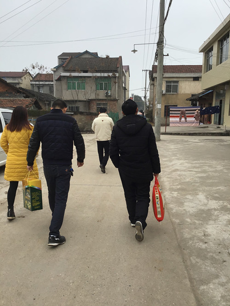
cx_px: 115
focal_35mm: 31
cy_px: 153
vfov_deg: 58.3
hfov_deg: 45.5
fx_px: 274
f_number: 2.4
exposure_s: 1/458
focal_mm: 3.3
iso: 25
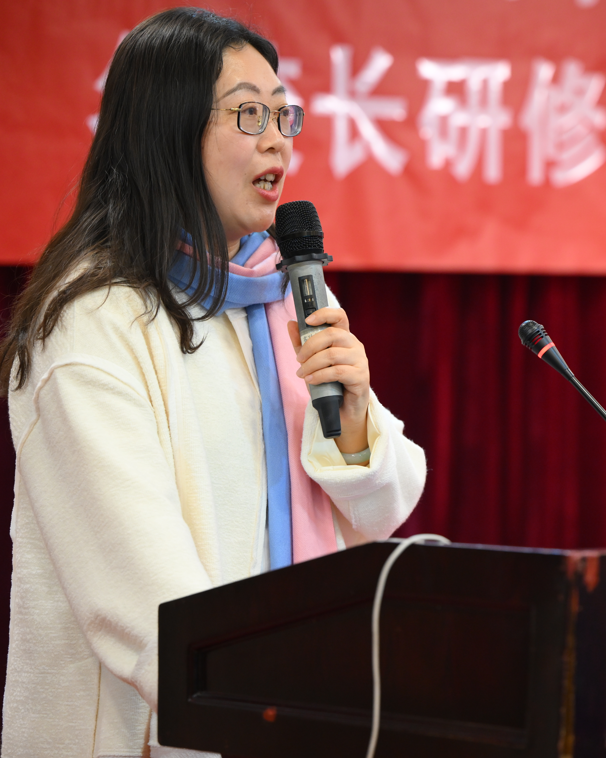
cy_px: 350
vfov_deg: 12.1
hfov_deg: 9.6
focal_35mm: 160
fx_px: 3587
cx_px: 540
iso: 1250
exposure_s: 1/100
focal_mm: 105
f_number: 2.8
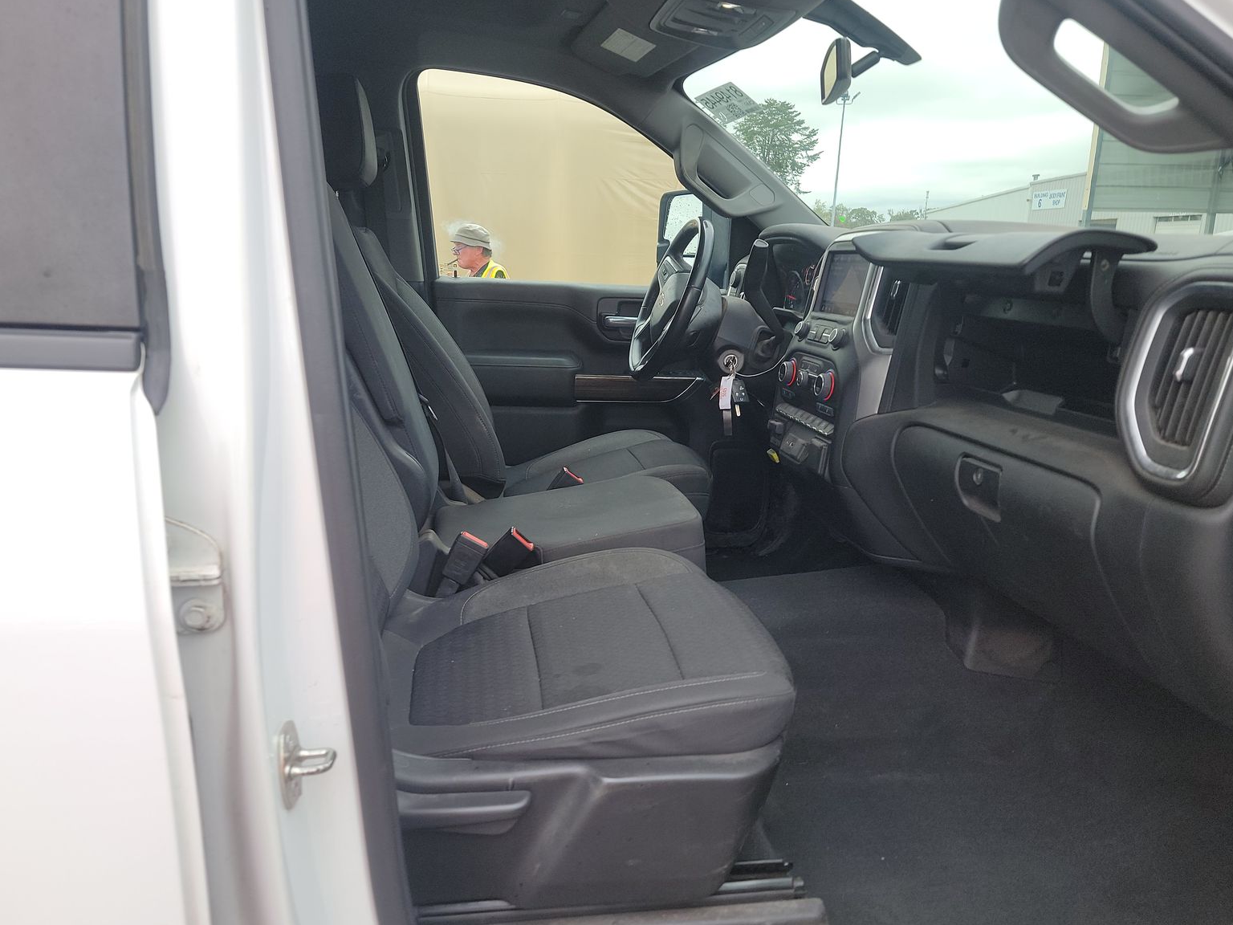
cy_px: 477
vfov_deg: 54.9
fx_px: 890
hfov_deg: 69.4
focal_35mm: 25
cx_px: 603
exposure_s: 1/119
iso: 70
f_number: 1.8
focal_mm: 6.7
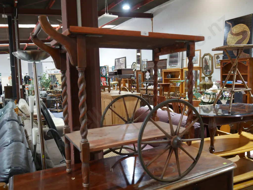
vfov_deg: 46.8
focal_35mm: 30
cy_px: 95
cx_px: 126
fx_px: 219
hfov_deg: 59.9
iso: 800
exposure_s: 1/60
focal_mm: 15
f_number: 3.6
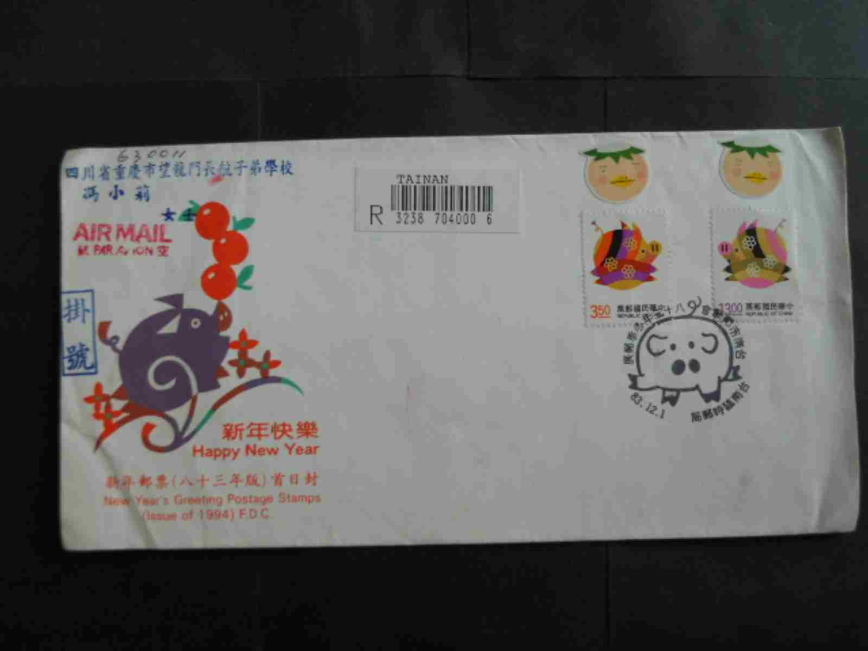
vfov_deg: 49.7
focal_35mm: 28
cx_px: 434
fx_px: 702
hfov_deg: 63.4
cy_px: 326
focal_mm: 5
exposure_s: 1/200
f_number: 2.7
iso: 80
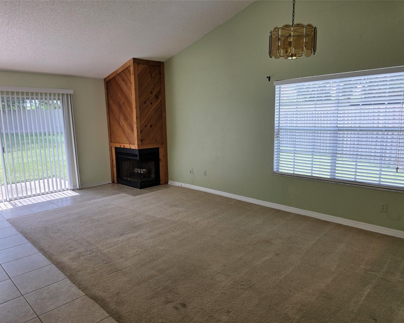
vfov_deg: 58.8
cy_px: 162
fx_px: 287
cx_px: 202
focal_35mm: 24
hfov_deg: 70.3
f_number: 1.7
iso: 20
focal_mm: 6.3
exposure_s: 1/120
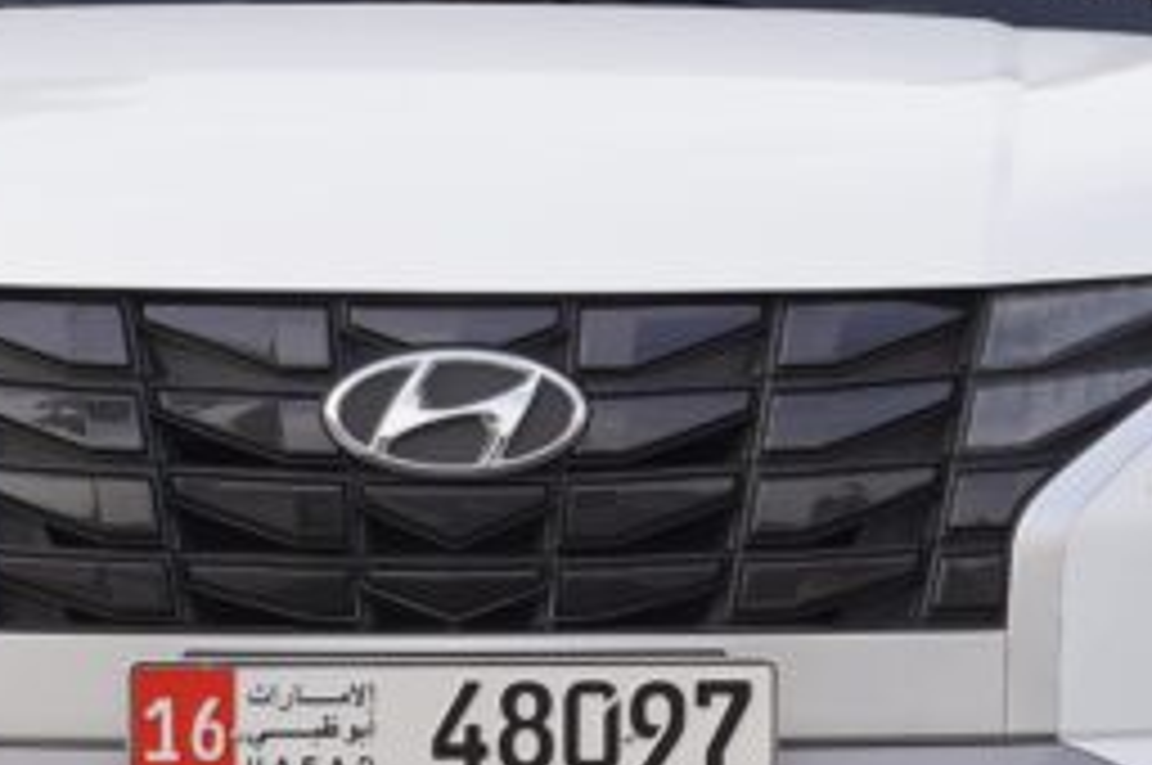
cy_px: 405
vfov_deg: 6.0
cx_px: 428
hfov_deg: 9.0
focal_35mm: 230
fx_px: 7351
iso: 125
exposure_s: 1/400
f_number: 4
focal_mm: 56
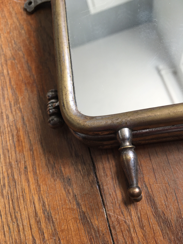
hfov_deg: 48.2
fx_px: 204
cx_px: 92
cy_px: 122
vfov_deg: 61.7
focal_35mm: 29
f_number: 2.2
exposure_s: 1/50
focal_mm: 4.15
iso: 32
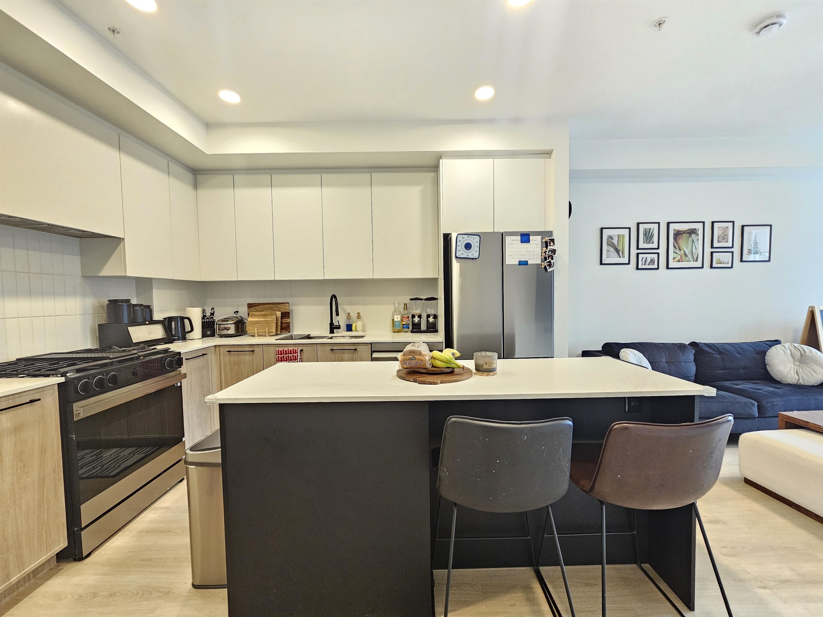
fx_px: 309
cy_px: 308
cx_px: 412
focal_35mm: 13
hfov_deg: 106.2
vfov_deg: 89.9
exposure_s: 1/30
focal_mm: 2.2
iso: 400
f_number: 2.2
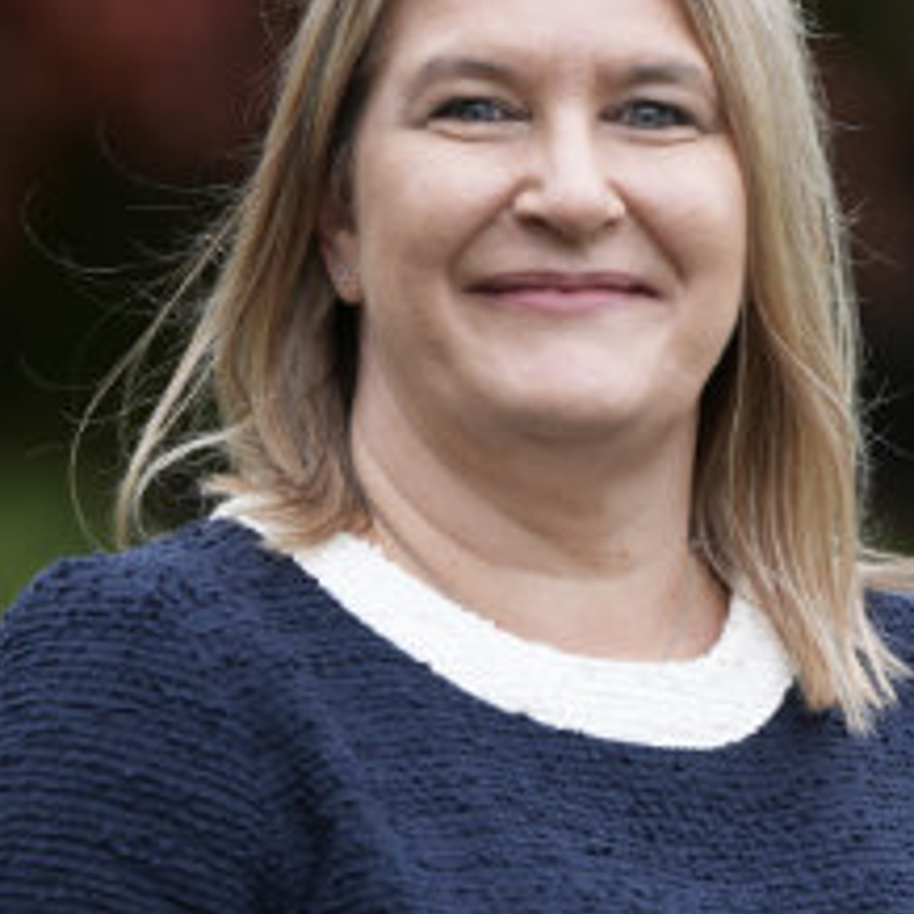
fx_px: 10067
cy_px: 933
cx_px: 503
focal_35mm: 337
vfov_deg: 5.2
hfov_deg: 5.2
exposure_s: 1/250
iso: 400
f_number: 4.5
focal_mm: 115
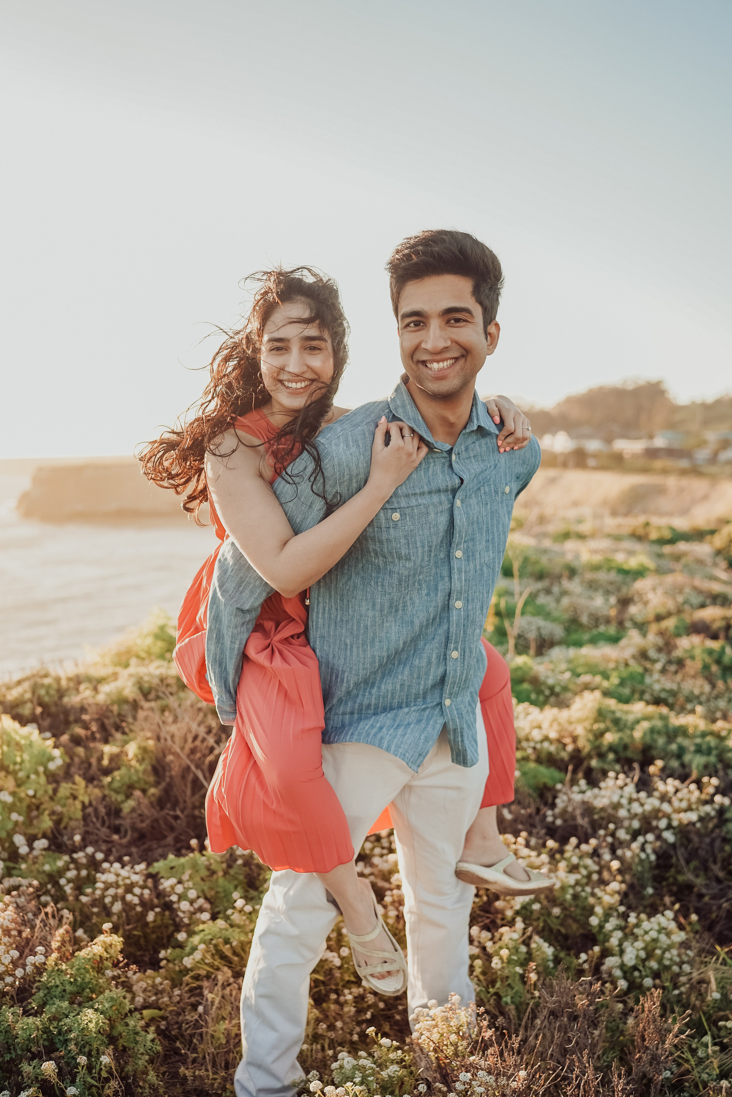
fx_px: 1067
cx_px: 366
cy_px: 548
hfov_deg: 37.9
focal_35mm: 35
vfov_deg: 54.4
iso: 100
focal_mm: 35
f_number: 2.2
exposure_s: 1/500
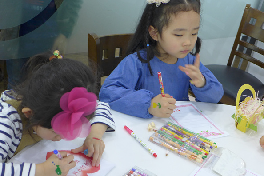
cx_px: 126
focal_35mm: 56
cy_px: 91
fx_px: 411
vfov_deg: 24.2
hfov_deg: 35.6
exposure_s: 1/80
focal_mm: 9.8
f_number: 1.9
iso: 200
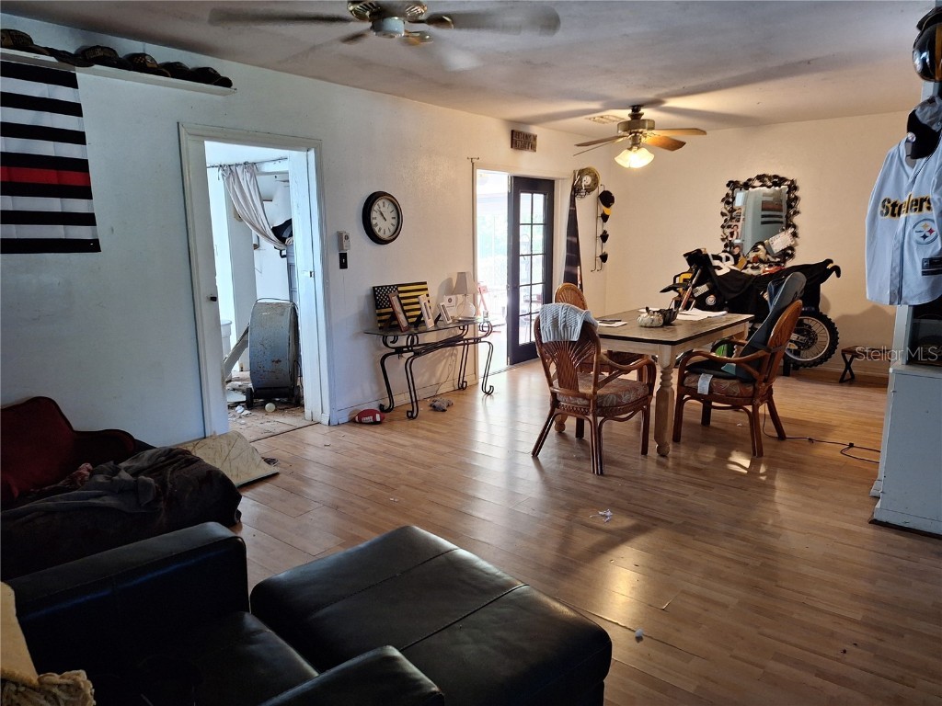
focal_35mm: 23
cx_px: 471
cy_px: 353
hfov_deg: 73.9
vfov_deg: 58.9
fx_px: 626
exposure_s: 1/30
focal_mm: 5.54
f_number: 1.8
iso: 200
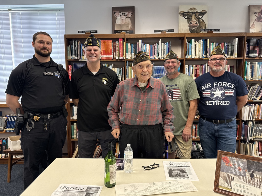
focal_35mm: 24
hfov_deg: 71.6
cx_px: 131
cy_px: 98
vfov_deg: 56.8
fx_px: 182
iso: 200
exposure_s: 1/60
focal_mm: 6.76
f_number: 1.78
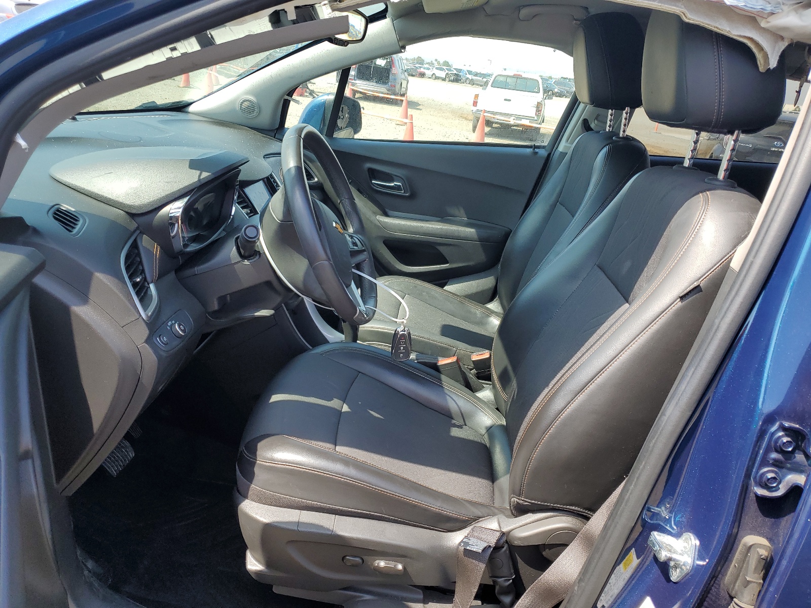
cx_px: 406
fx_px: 609
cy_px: 304
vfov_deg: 53.1
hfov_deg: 67.3
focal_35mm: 26
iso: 50
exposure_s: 1/714
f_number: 1.5
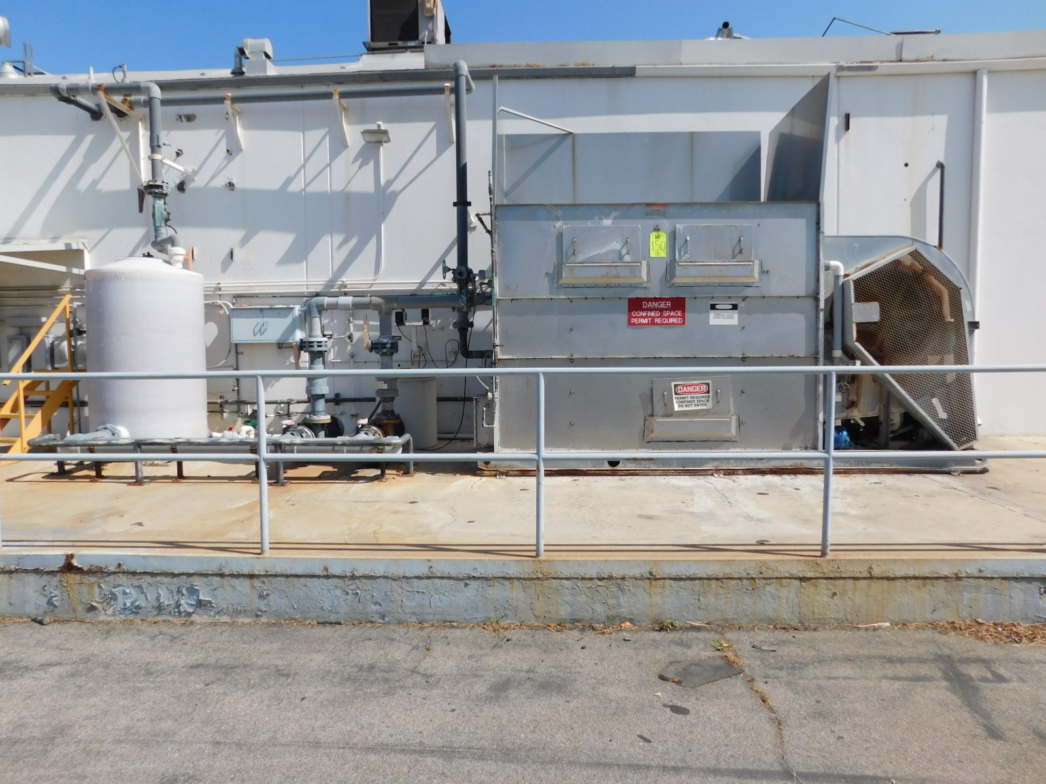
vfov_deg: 58.9
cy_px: 392
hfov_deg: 73.9
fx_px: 695
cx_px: 523
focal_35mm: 23
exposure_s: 1/640
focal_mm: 4
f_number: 6
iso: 125
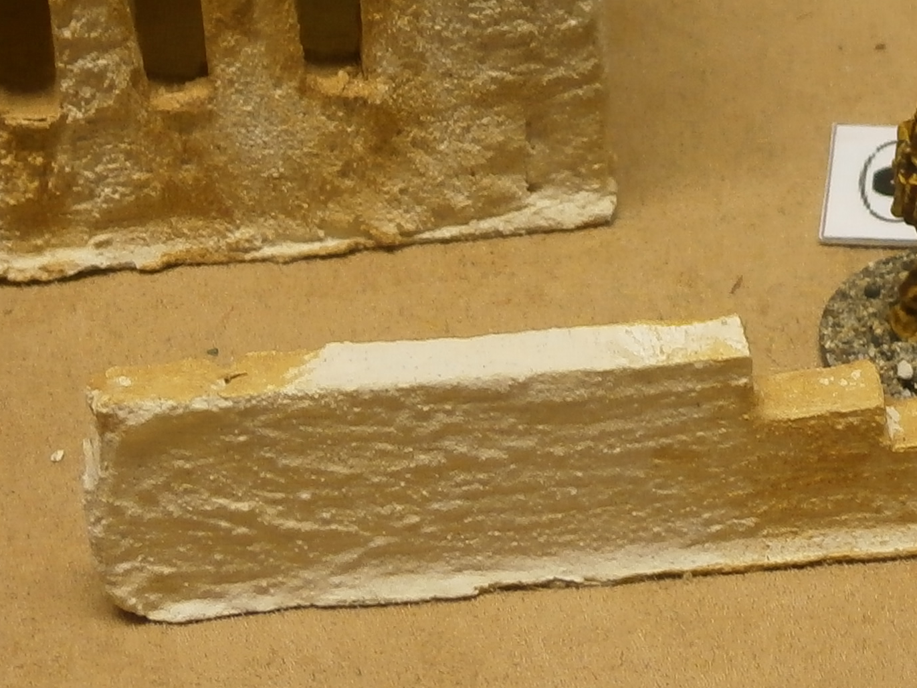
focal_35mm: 147
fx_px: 3894
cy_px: 21
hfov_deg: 13.3
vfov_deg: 10.0
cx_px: 882
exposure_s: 1/40
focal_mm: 8.3
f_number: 3.4
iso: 125
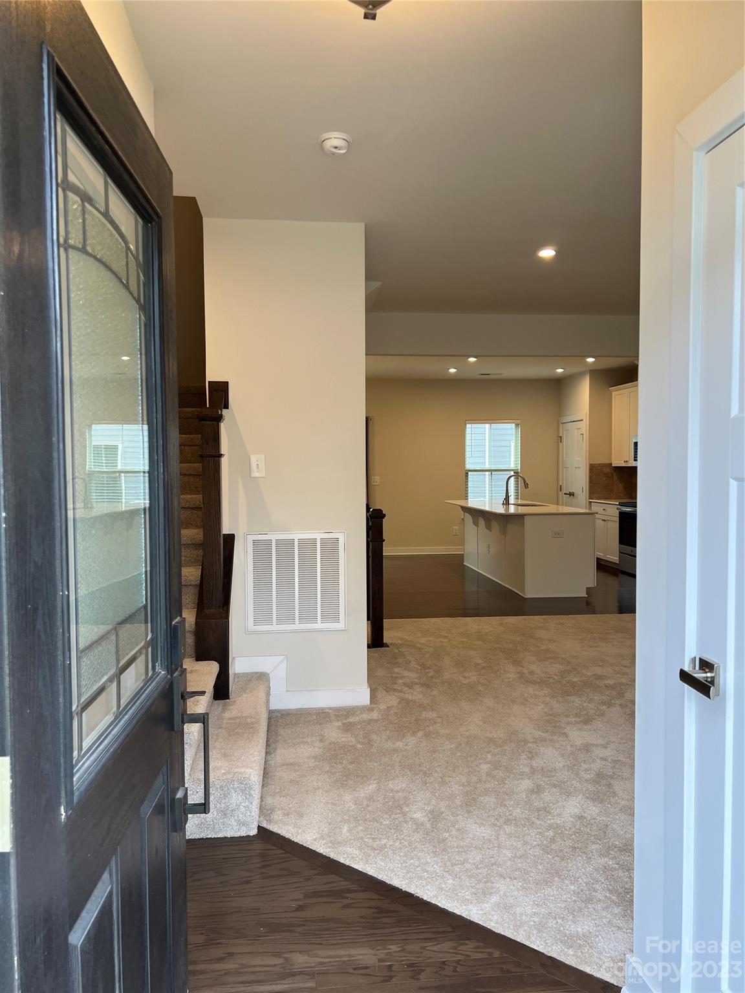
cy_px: 496
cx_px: 372
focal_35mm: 26
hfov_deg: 53.1
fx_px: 746
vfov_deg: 67.3
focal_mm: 5.7
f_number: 1.5
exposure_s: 1/120
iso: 64
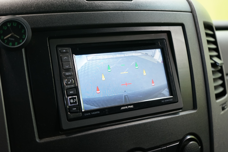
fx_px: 304
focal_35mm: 48
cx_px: 114
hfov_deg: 41.1
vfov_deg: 28.1
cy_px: 76
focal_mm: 48
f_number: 4.5
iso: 1600
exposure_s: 1/25
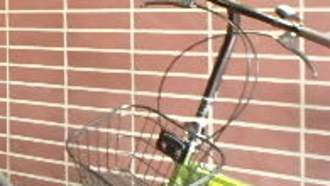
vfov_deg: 15.9
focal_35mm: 75
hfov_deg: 21.7
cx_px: -210
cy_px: 10
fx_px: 657
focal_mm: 3.7
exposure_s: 1/8
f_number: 3.5
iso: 800
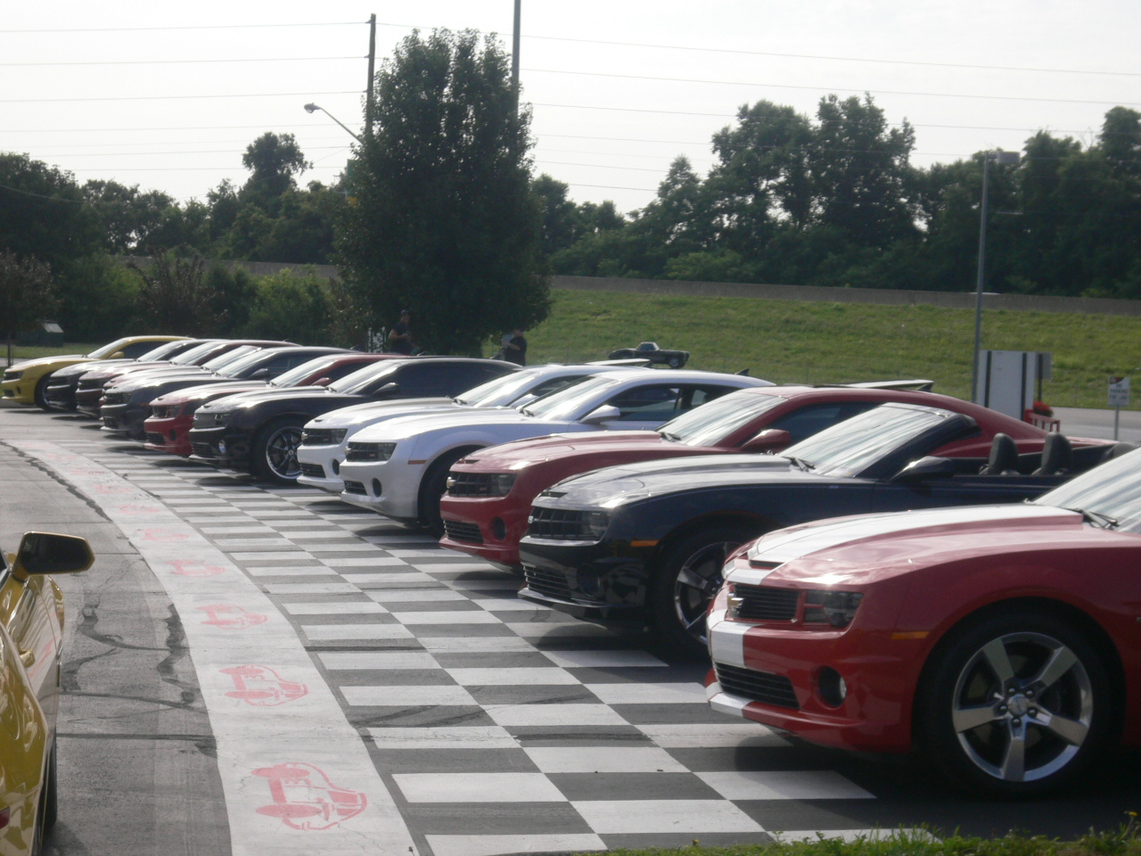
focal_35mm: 74
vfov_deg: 19.9
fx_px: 2439
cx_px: 570
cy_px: 428
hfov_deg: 26.3
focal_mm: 12.3
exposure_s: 1/200
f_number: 8.5
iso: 80
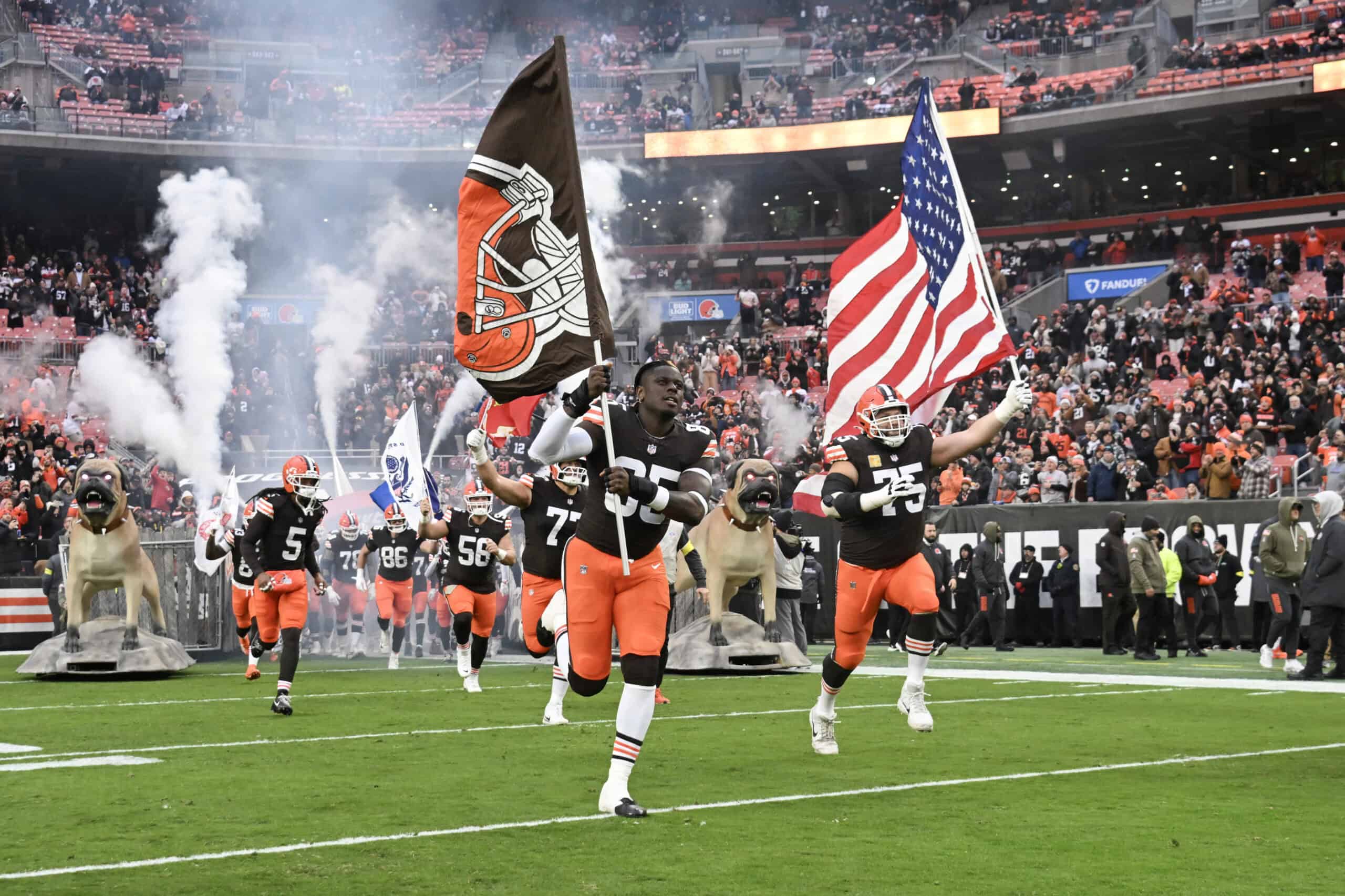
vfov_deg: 25.0
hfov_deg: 36.9
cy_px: 448
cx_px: 672
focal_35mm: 54
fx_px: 2017
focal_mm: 36
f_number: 5.6
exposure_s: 1/1000
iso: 2500
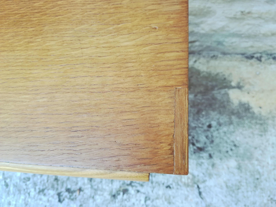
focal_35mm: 26
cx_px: 138
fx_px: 207
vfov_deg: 53.1
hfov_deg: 67.3
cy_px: 104
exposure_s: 1/33.3
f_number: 2.2
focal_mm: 3.83
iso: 80
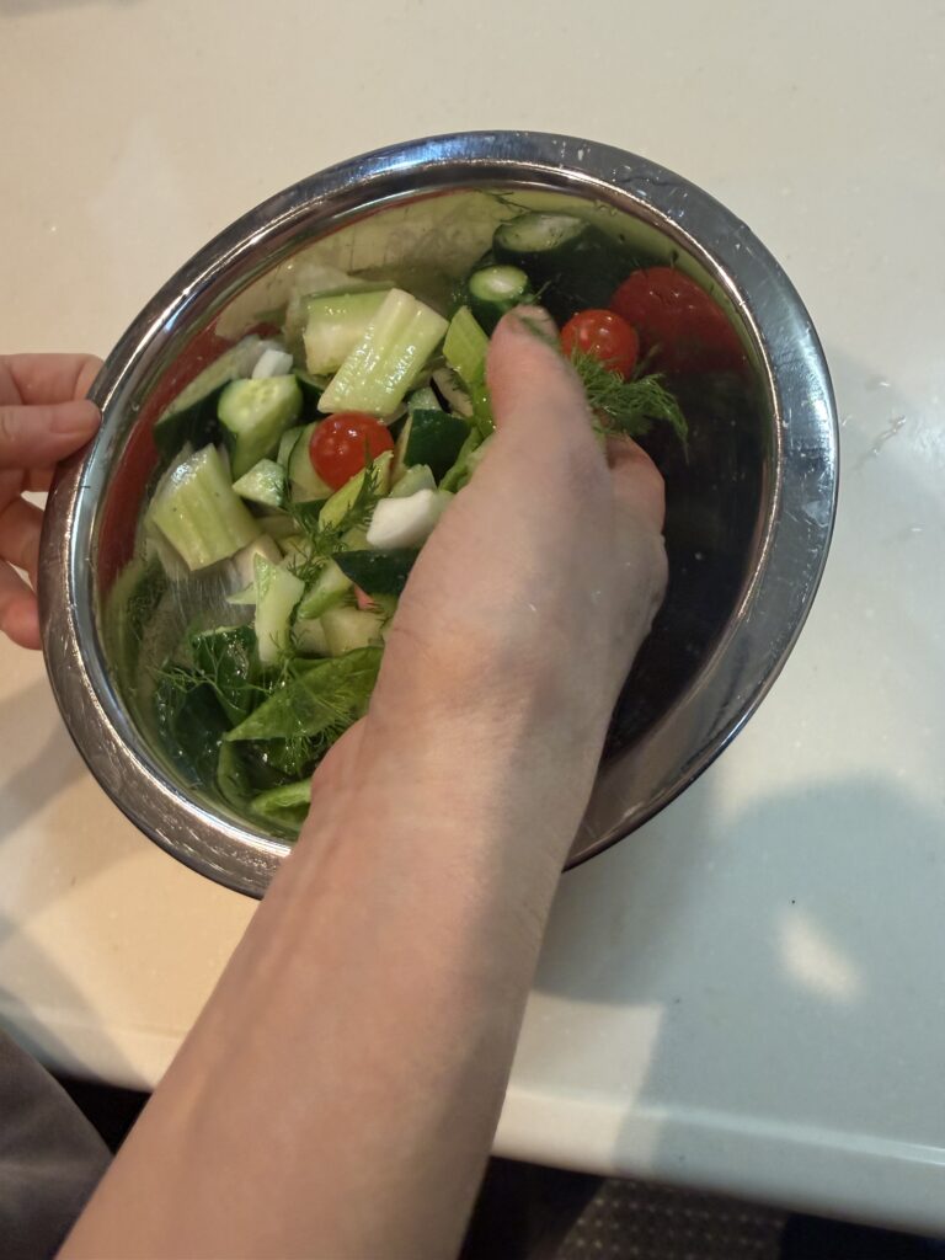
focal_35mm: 24
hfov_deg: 56.8
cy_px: 630
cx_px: 472
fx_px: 874
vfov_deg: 71.6
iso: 320
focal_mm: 2.22
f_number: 2.2
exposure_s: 1/120
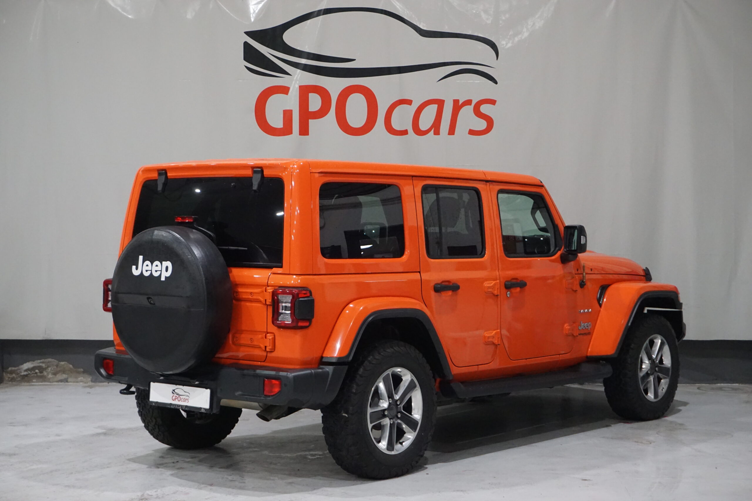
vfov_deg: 21.6
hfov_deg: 31.9
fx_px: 1316
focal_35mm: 63
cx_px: 376
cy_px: 250
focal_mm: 42
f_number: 5.6
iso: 3200
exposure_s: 1/100
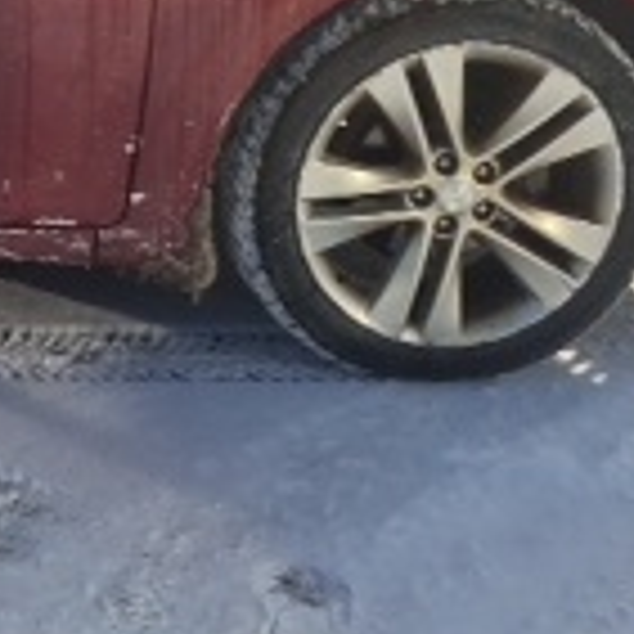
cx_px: -432
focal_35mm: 100
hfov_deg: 15.4
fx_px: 2072
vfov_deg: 16.7
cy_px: -108
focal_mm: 4.69
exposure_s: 1/2597
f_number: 1.8
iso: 30
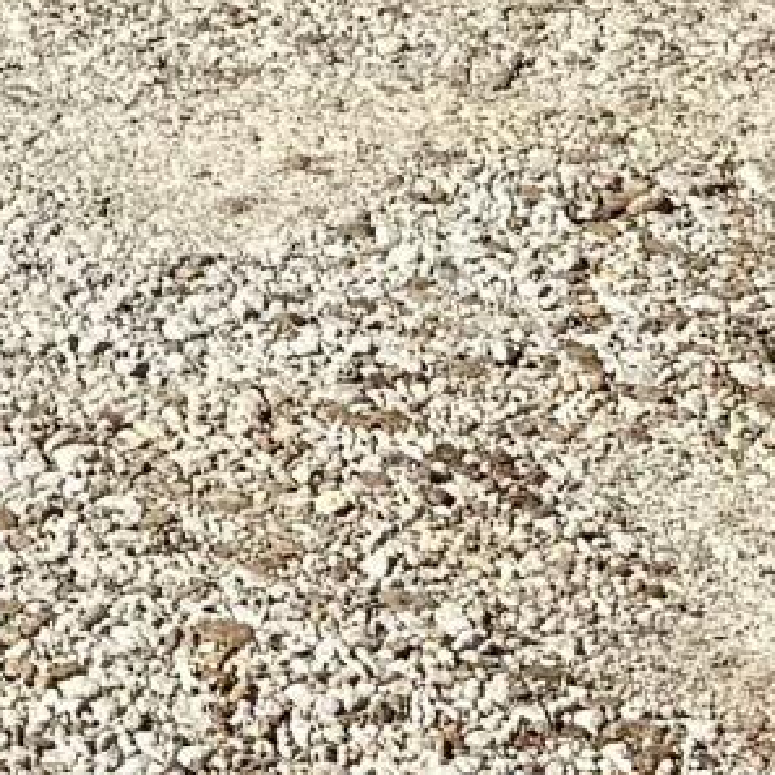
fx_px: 5421
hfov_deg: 7.9
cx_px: -629
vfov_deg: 6.8
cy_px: -2056
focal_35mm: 214
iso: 80
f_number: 1.78
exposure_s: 1/4975
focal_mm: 6.76
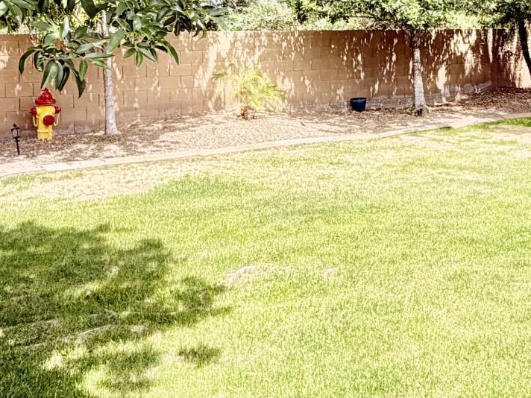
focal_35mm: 59
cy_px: 71
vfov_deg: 24.4
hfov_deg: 32.5
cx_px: 345
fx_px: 905
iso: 40
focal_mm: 2.22
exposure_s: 1/239
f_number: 2.2
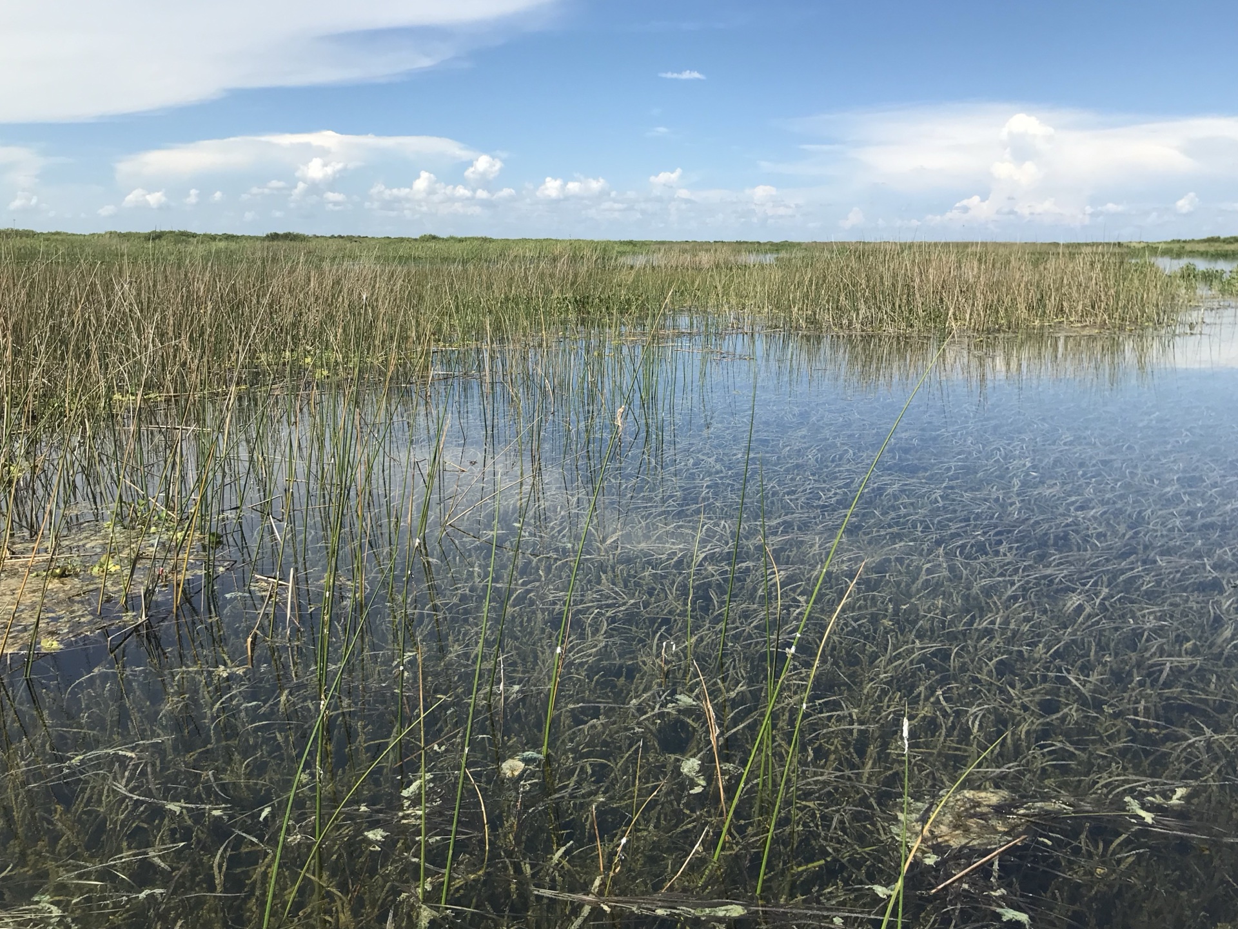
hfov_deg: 63.4
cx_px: 619
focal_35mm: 28
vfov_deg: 49.7
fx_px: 1001
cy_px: 464
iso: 20
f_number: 1.8
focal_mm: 3.99
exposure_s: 1/2740
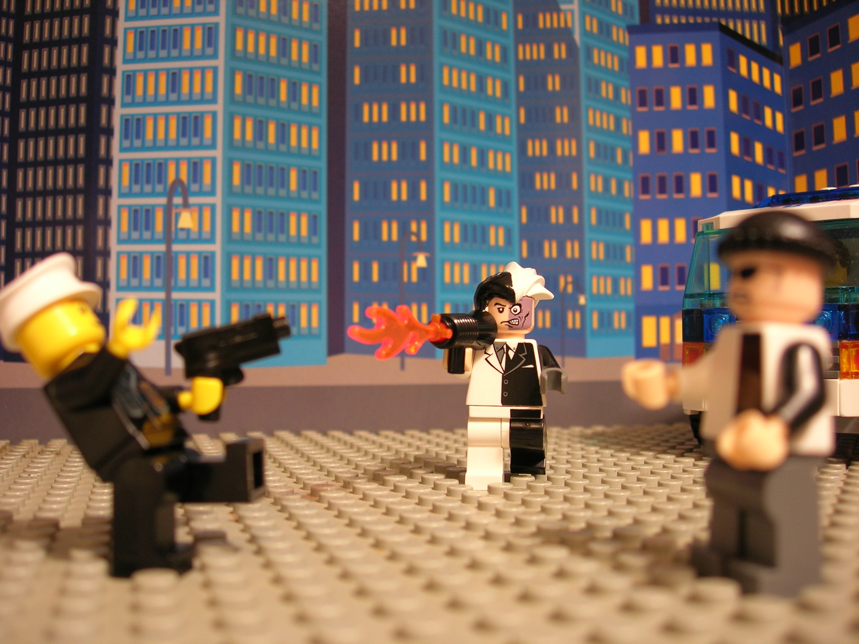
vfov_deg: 37.7
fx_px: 943
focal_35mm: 38
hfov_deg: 49.0
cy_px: 322
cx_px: 430
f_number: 2.8
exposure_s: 1/3.8
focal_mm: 7.8
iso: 70
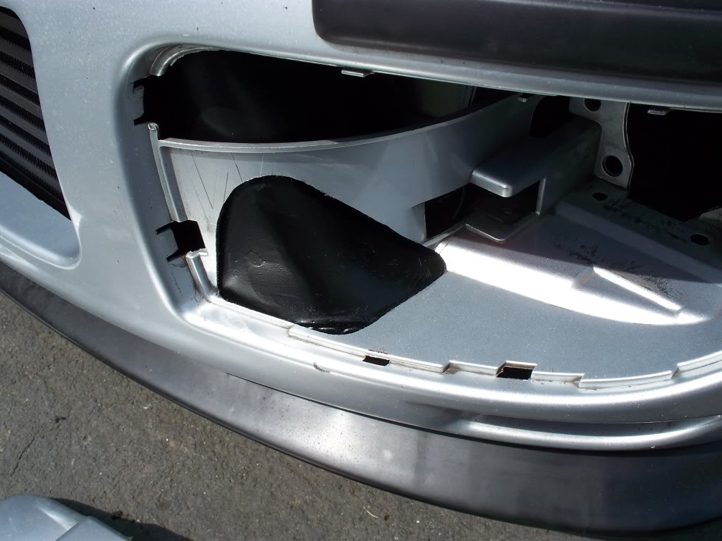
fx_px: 751
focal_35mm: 36
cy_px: 270
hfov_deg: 51.4
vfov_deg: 39.7
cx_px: 361
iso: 80
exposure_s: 1/320
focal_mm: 7.54
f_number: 5
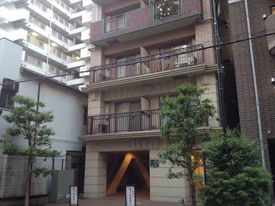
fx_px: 278
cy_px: 103
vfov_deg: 40.7
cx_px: 138
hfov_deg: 52.6
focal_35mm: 35
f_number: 2.4
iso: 125
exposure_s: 1/20
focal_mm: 4.28
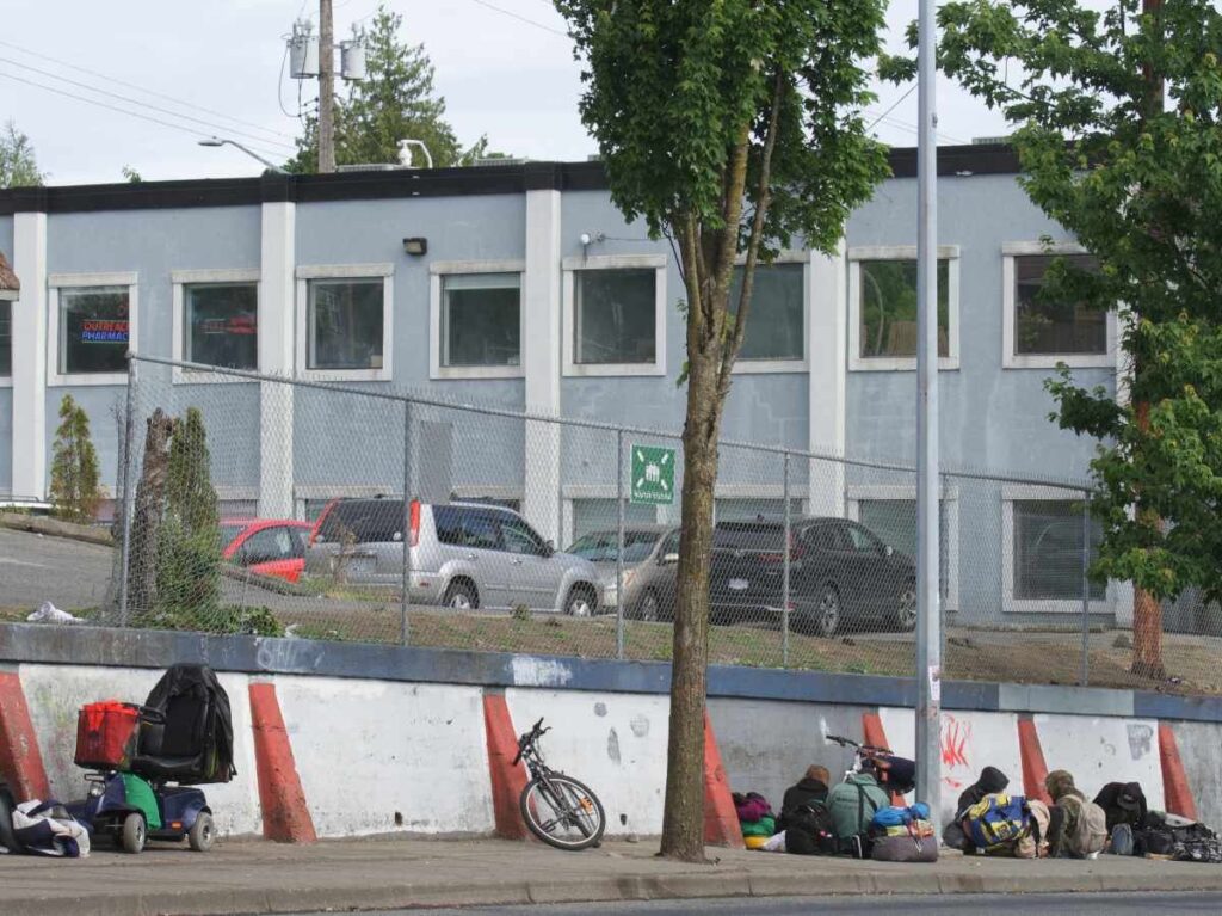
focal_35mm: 105
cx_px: 611
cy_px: 458
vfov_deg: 14.1
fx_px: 3705
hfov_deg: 18.7
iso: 200
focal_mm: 51
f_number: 8
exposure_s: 1/250
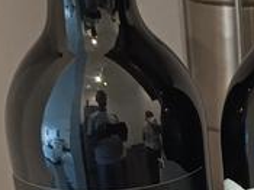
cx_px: 399
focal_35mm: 135
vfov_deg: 10.0
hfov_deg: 13.6
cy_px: 414
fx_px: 990
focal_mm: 6.14
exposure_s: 1/25
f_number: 1.6
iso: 1250
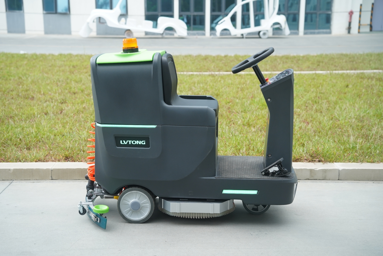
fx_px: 568
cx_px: 192
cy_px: 128
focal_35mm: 53
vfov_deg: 25.3
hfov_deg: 37.3
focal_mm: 53.4
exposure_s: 1/640
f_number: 4
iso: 800
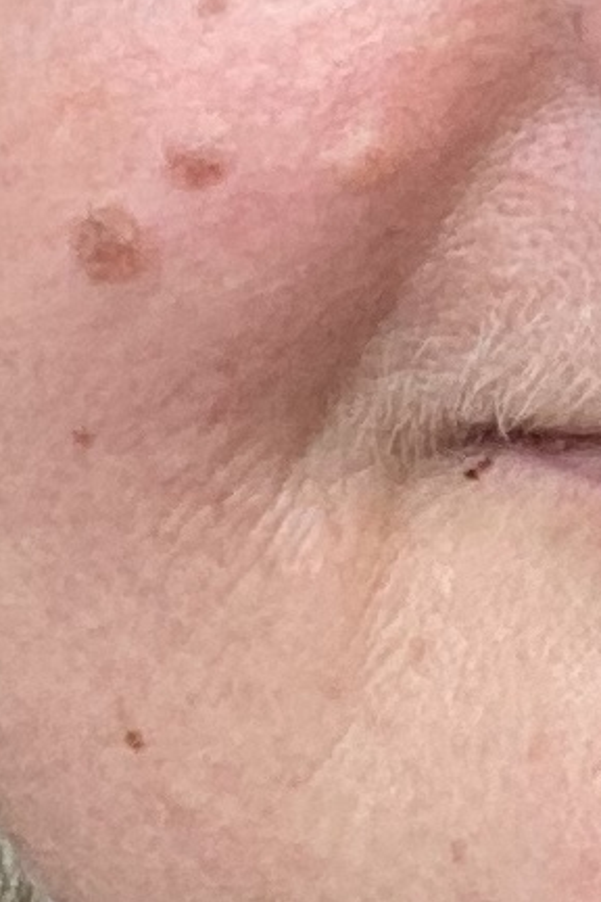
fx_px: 5584
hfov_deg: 6.0
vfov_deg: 9.2
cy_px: 509
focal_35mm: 223
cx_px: 1079
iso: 100
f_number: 2.2
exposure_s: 1/94
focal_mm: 2.71
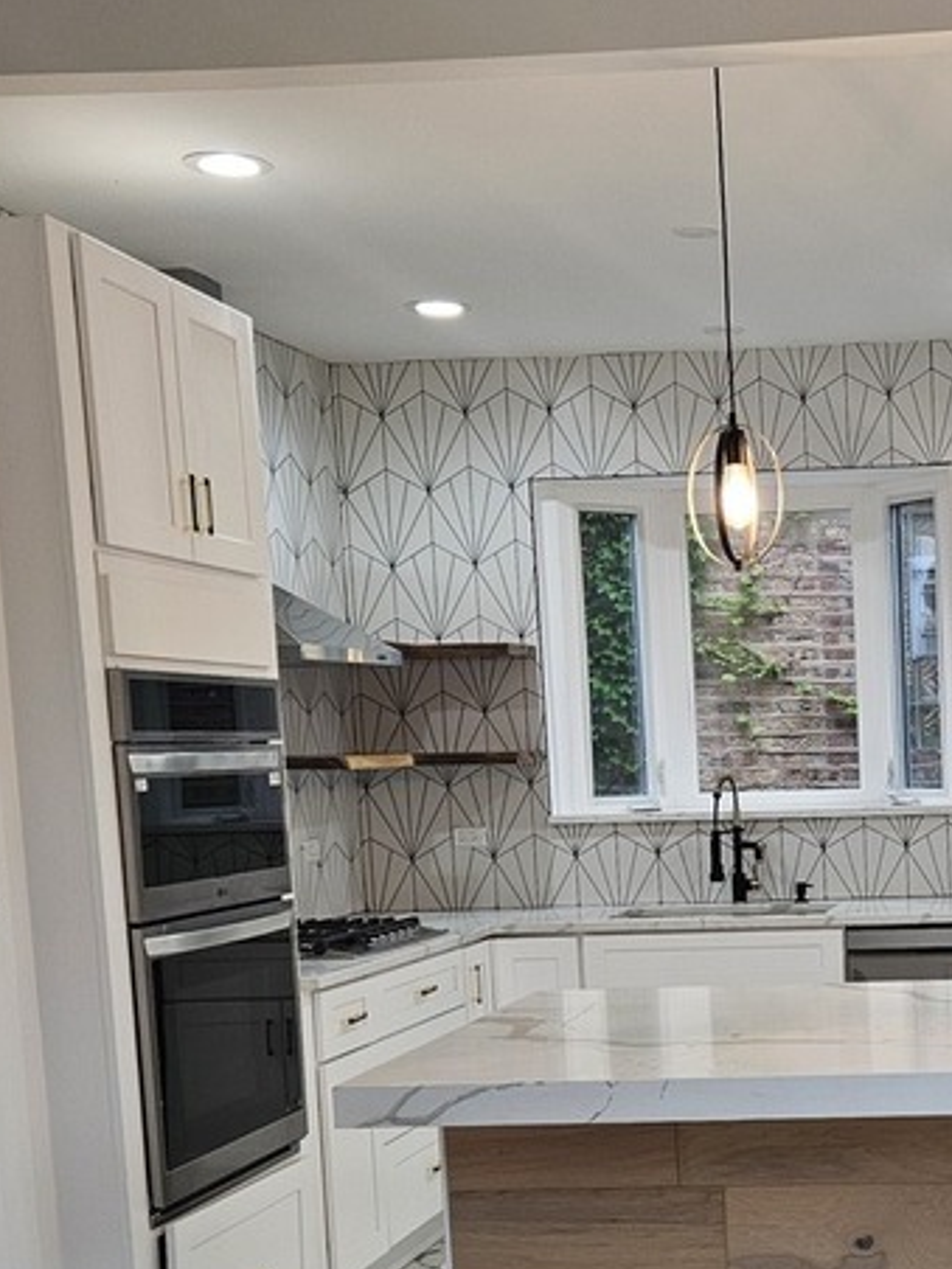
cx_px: 989
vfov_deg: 34.1
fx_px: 2017
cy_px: 977
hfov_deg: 25.1
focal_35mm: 55
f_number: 1.8
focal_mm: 5.4
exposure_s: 1/120
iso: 80
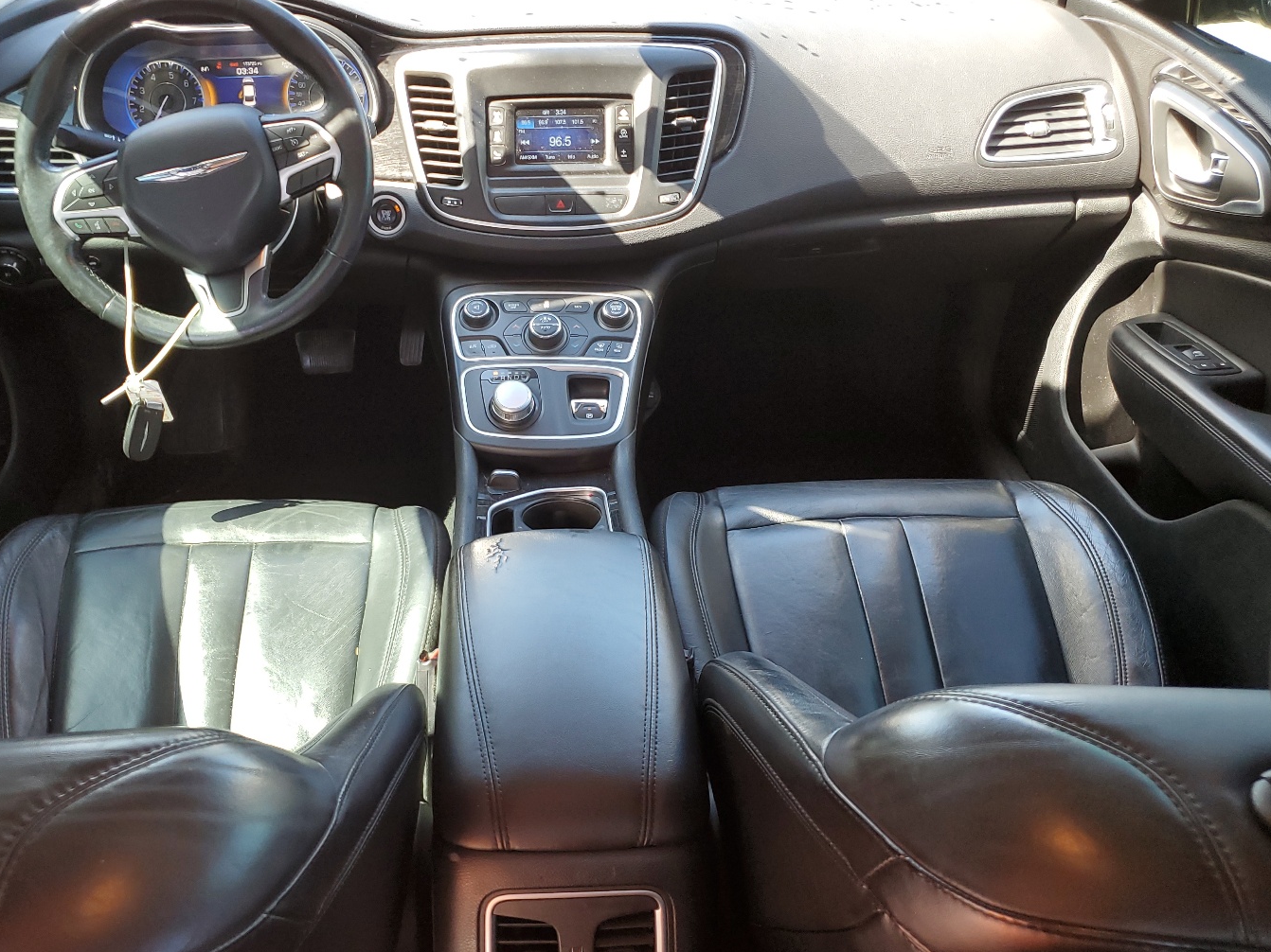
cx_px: 526
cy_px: 530
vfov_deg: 45.4
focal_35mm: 31
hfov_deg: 58.0
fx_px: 1138
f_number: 1.5
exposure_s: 1/120
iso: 63
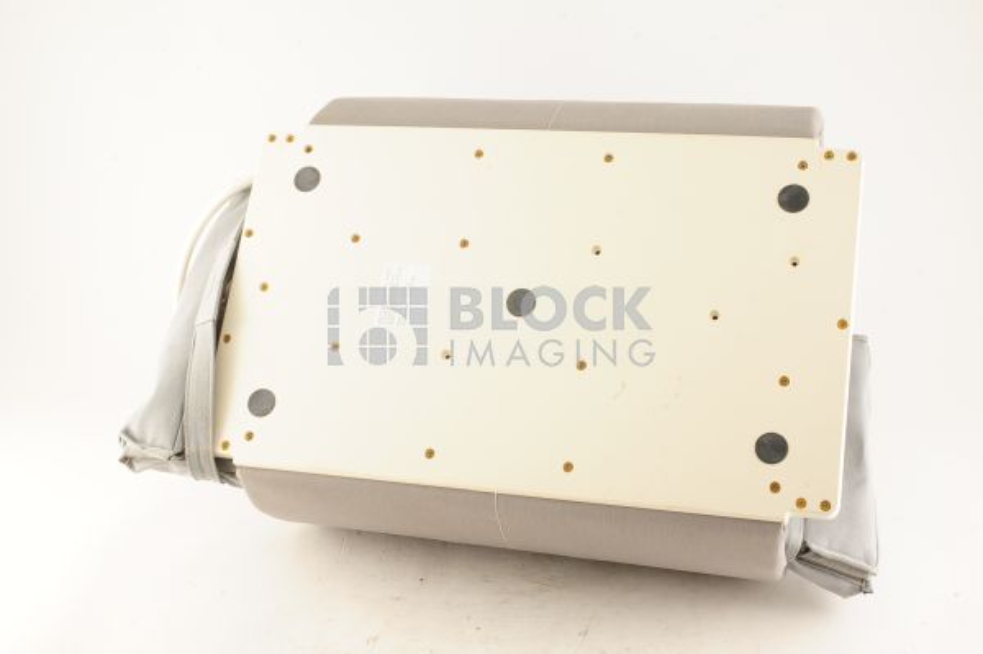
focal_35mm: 50
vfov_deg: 26.9
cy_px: 327
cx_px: 492
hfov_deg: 39.6
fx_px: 1364
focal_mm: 50
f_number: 13
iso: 1600
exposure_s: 1/160
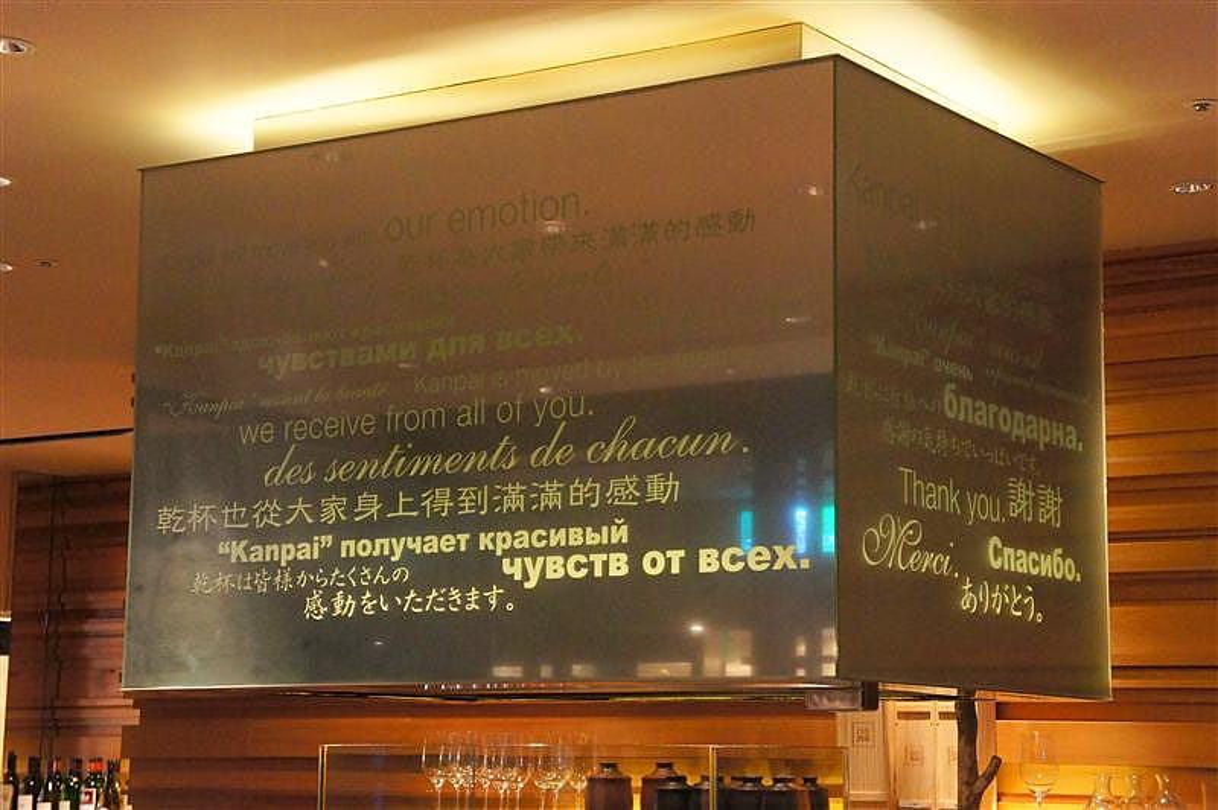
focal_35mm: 70
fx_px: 2366
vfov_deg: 19.4
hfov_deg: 28.9
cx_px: 609
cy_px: 405
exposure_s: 1/30
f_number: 7.1
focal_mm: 47
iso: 3200
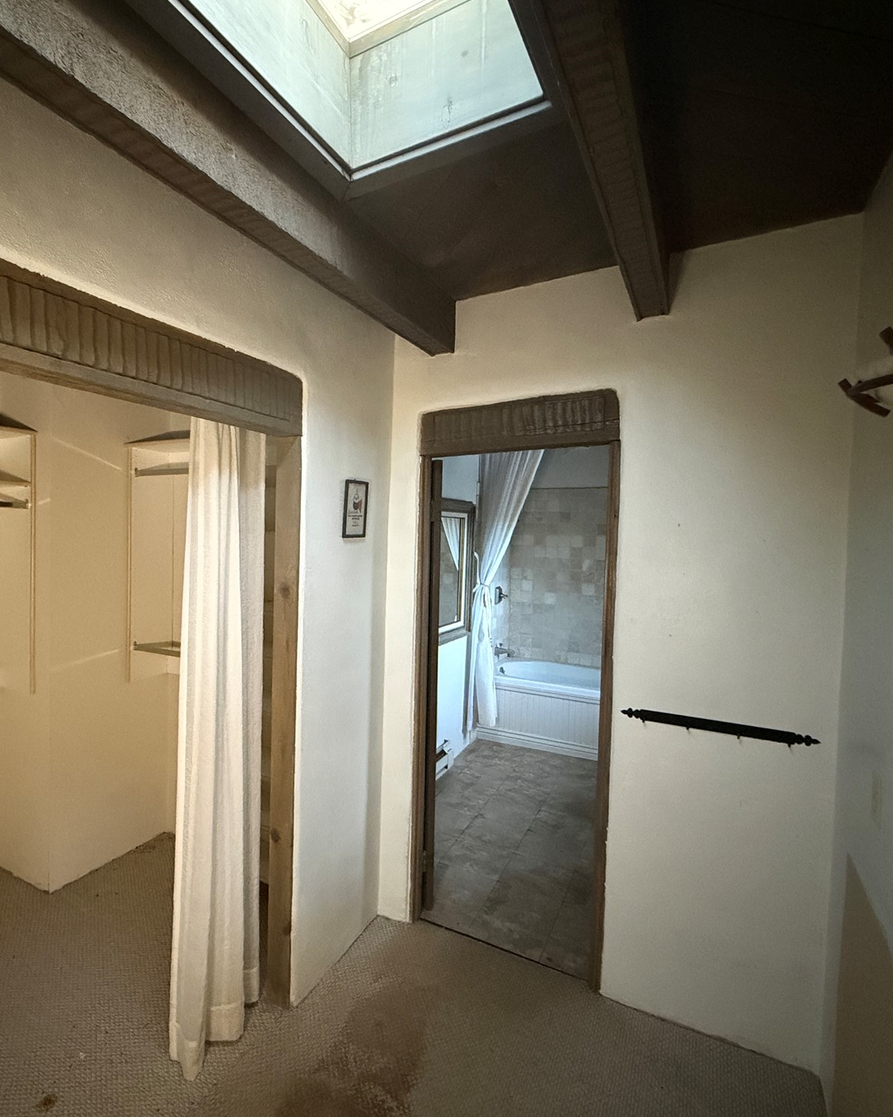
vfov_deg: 83.3
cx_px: 317
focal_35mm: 19
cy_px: 554
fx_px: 628
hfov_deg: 69.3
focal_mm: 2.22
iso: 1600
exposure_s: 1/48
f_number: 2.2
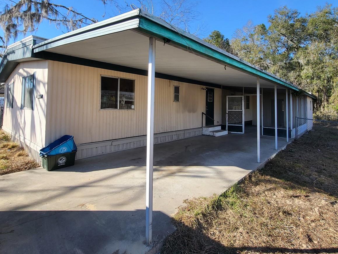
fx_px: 176
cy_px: 97
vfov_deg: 70.6
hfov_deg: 87.6
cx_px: 182
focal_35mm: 18
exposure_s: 1/462
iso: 32
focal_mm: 1.74
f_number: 2.2
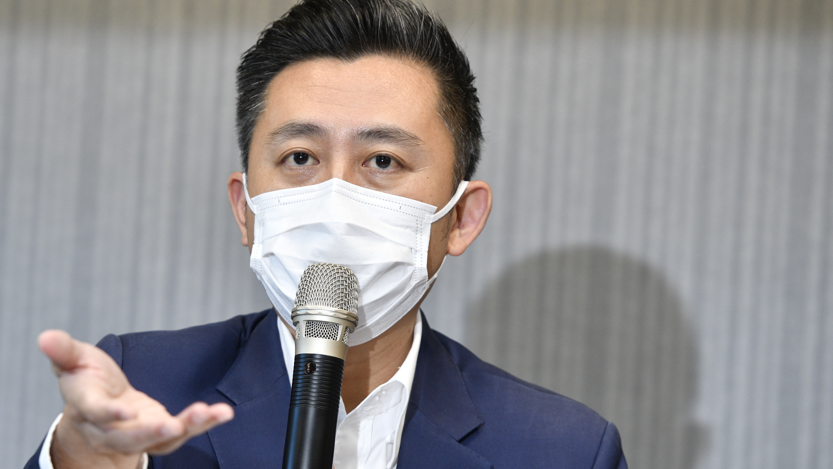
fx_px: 5633
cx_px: 269
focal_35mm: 255
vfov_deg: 4.8
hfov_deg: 8.5
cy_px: 304
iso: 800
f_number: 4.8
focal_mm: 165
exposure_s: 1/250
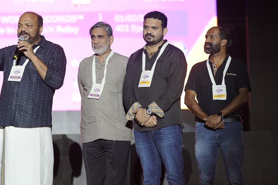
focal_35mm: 116
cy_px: 72
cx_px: 100
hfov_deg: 17.6
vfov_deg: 11.8
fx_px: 896
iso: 640
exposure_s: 1/250
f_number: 2.2
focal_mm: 85
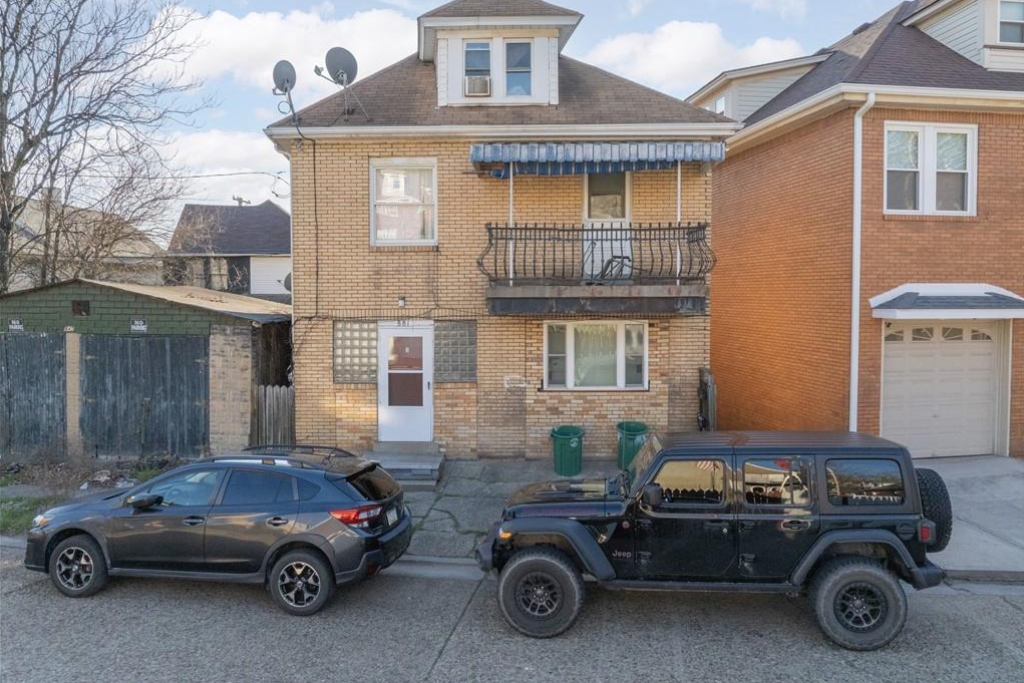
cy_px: 325
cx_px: 513
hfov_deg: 71.5
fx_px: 711
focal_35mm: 25
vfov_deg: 51.3
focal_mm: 12.29
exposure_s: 1/240
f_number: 5
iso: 800
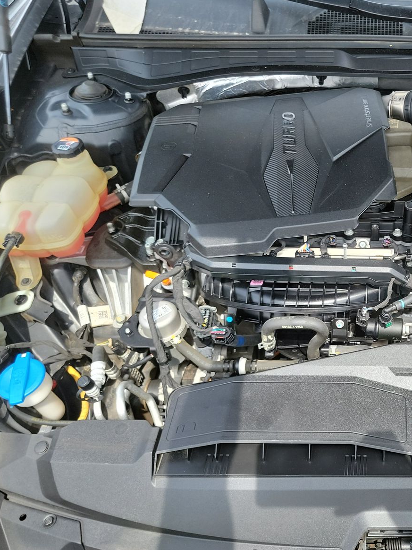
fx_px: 524
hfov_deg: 39.7
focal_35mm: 33
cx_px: 372
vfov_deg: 55.3
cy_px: 268
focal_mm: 6.7
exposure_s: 1/172
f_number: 1.8
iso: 50
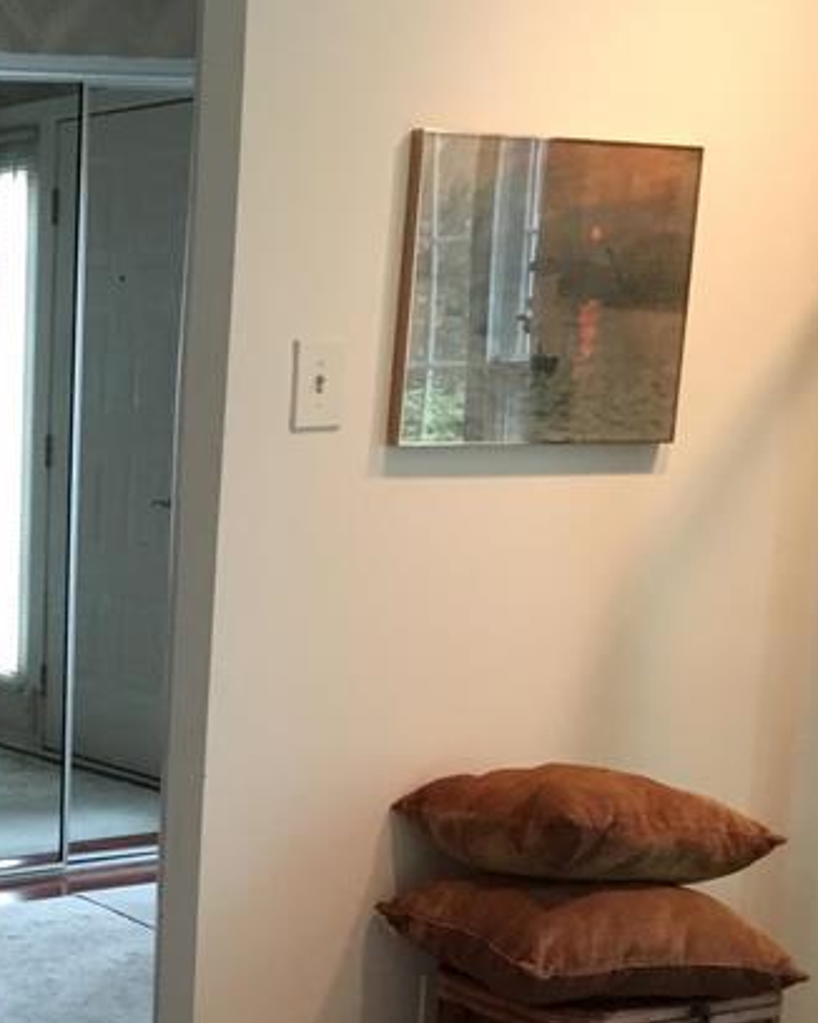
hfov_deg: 18.9
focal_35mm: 76
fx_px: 2302
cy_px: 875
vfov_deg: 24.5
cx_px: -193
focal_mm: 3.3
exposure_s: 1/30
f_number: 2.4
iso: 100
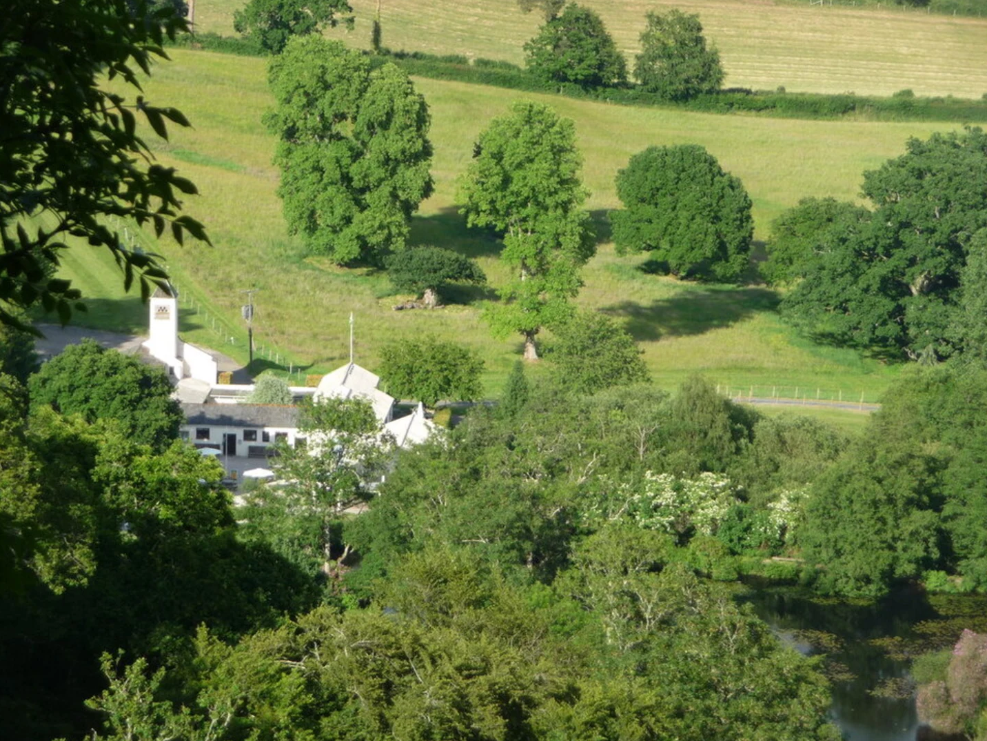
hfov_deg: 11.6
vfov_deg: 8.7
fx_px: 4876
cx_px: 495
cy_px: 371
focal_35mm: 171
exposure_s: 1/250
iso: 100
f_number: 4.8
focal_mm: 29.1
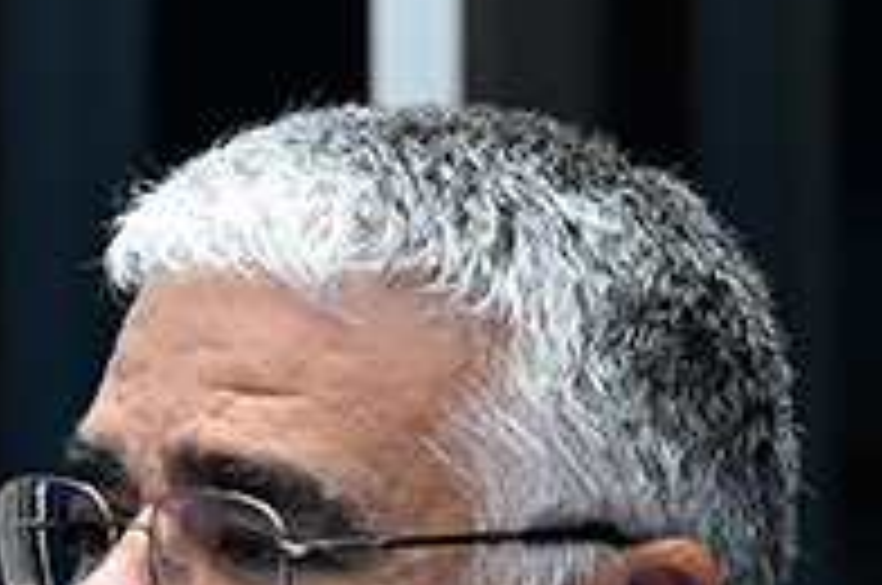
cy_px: 1210
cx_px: -171
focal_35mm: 879
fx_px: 21500
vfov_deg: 1.6
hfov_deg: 2.3
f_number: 5
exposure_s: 1/125
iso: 6400
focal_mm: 200
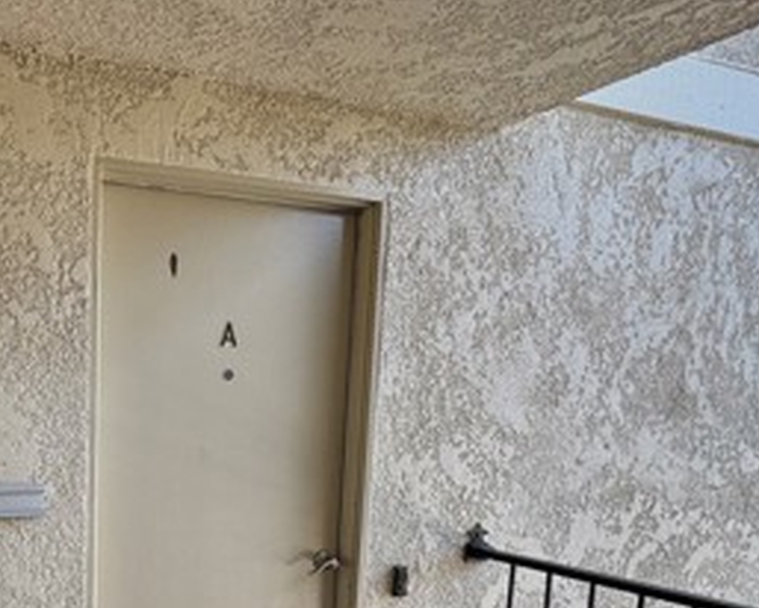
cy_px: 502
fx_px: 764
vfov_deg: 41.2
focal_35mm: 34
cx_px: 109
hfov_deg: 48.5
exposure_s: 1/99
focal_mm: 2.22
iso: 80
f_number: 2.2
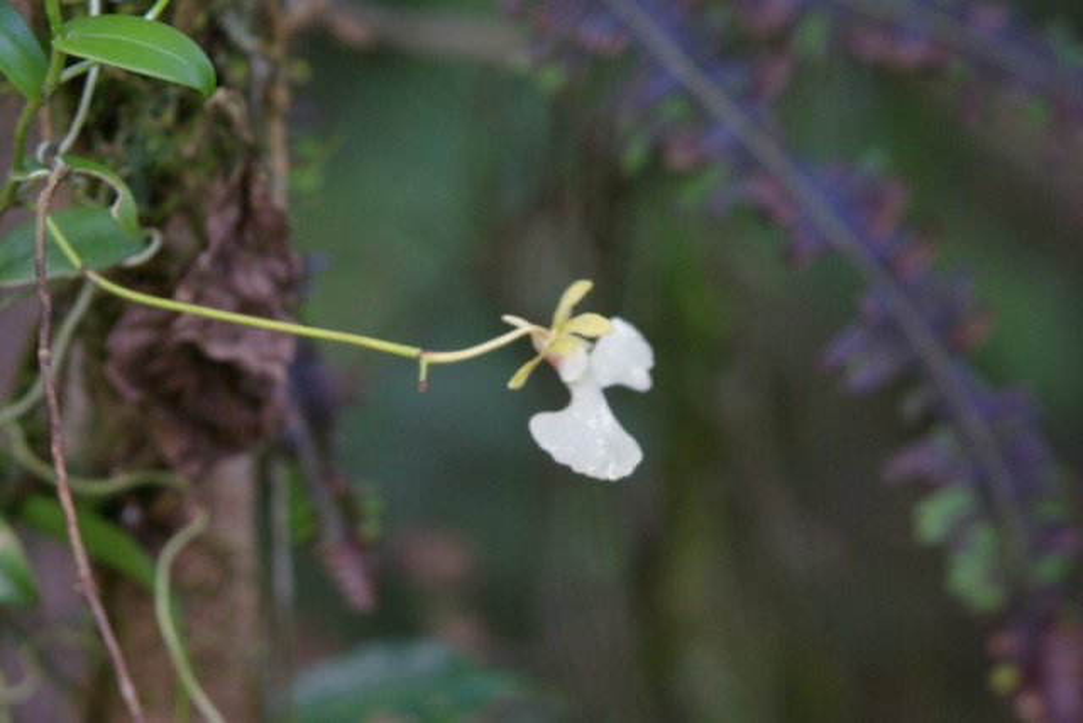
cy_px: 362
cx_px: 542
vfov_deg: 4.8
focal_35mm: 285
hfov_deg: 7.2
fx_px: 8575
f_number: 5.6
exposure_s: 1/60
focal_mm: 190
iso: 800
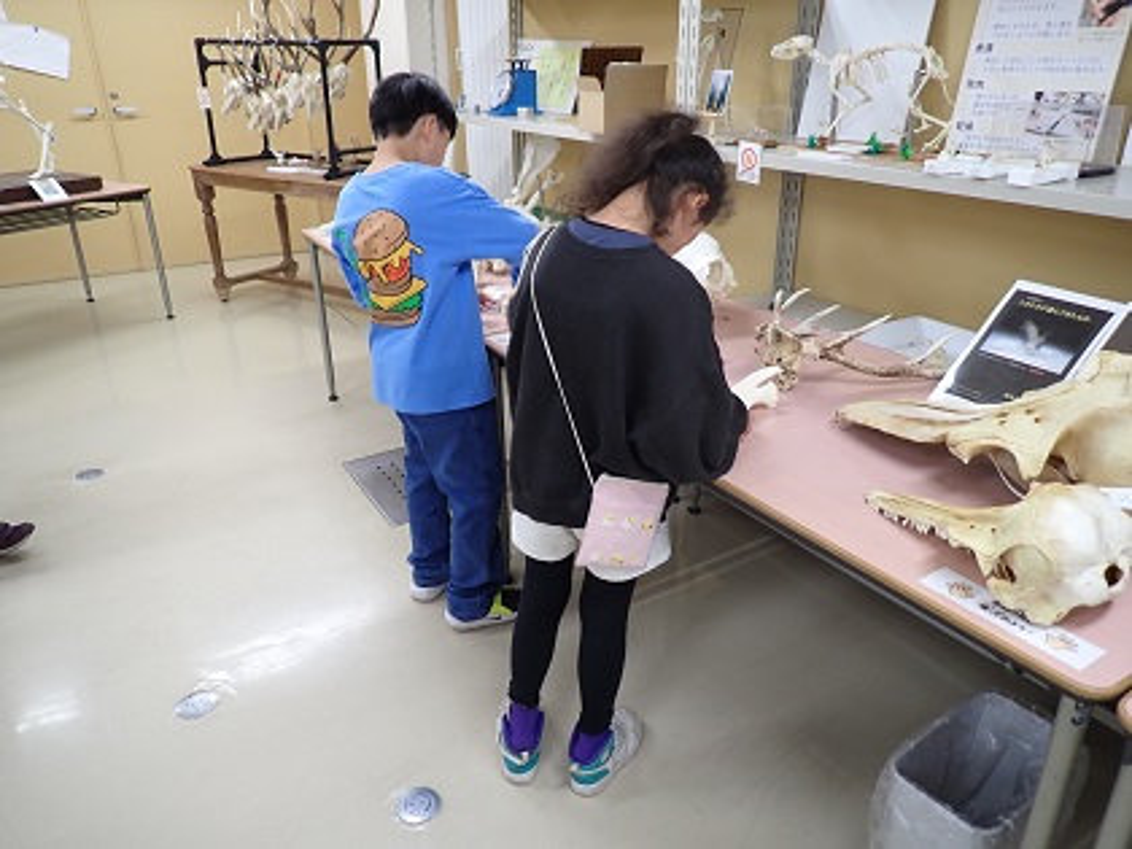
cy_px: 424
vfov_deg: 54.9
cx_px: 566
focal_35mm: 25
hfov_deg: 69.4
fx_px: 818
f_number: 2
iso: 200
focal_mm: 4.5
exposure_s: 1/125
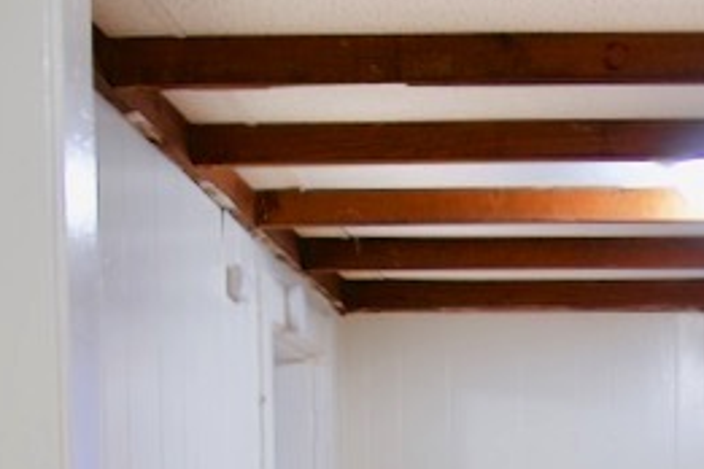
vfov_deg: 13.4
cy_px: 834
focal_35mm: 92
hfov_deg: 20.9
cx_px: 801
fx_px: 1799
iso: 800
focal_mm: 24
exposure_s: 1/25
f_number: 4
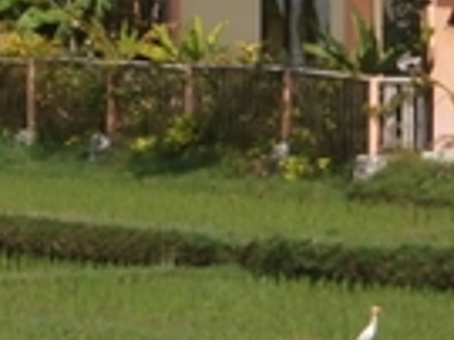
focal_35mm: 488
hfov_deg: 4.0
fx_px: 6395
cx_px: 646
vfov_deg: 3.0
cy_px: -74
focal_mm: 19.54
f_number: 5.4
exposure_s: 1/640
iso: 100
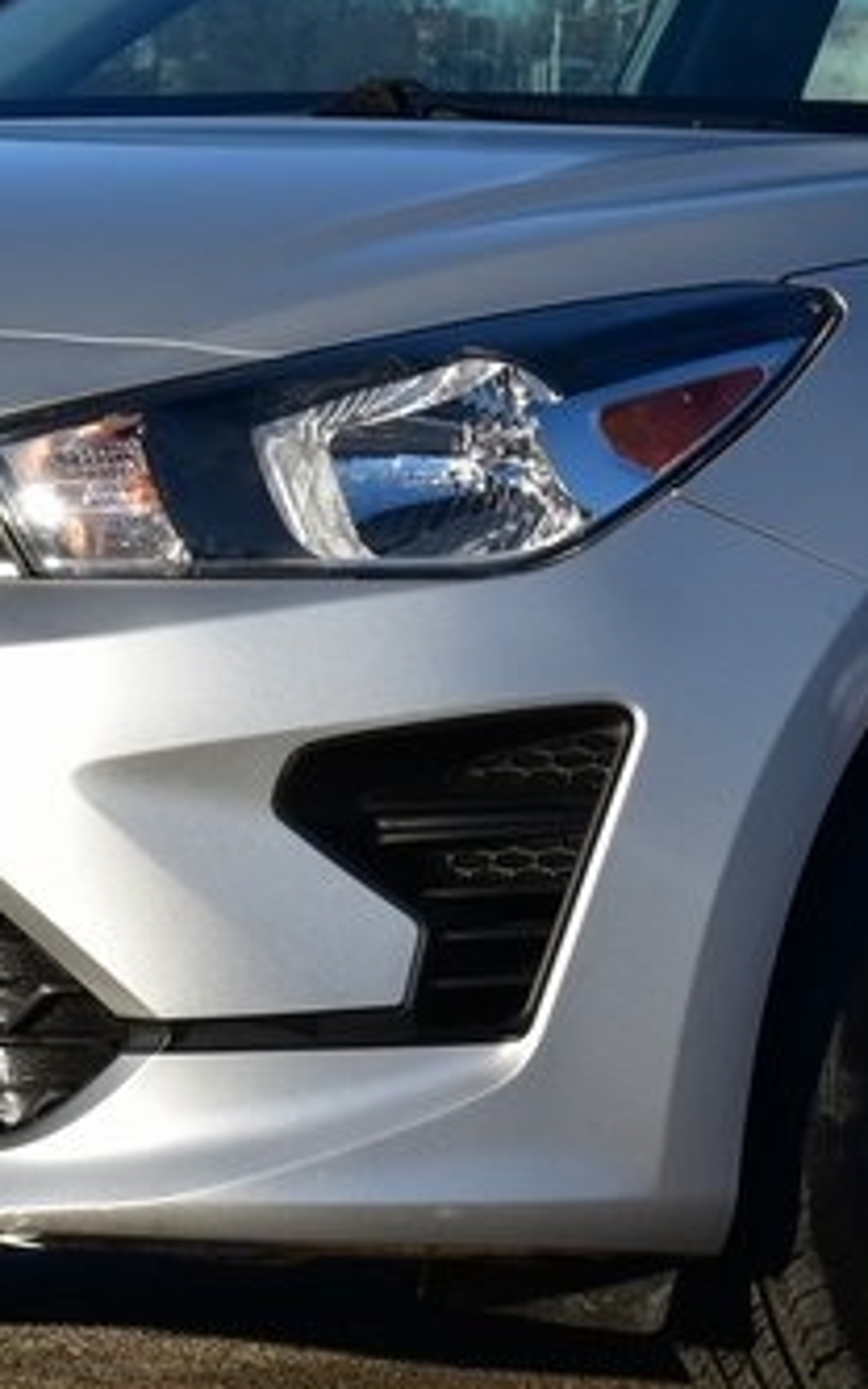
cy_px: 478
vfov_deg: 8.9
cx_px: 851
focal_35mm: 235
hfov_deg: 5.6
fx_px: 8898
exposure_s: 1/500
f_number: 11
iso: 400
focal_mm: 50
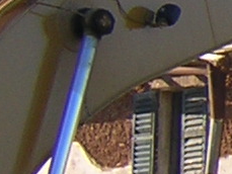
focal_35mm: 251
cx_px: 801
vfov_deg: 5.9
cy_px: 89
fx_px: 1683
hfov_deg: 6.8
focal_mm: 4.7
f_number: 5.2
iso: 100
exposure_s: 1/167
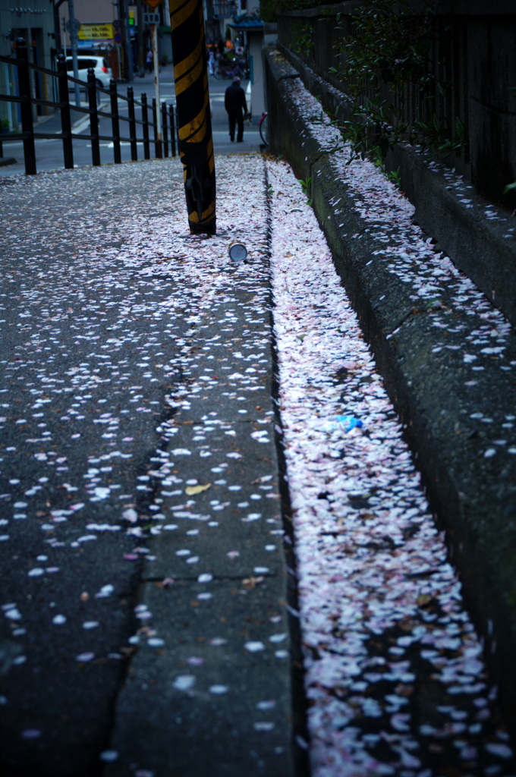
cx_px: 258
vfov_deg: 19.5
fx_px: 2263
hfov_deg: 13.0
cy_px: 388
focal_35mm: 105
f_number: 8
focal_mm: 70
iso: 100
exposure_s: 1/160
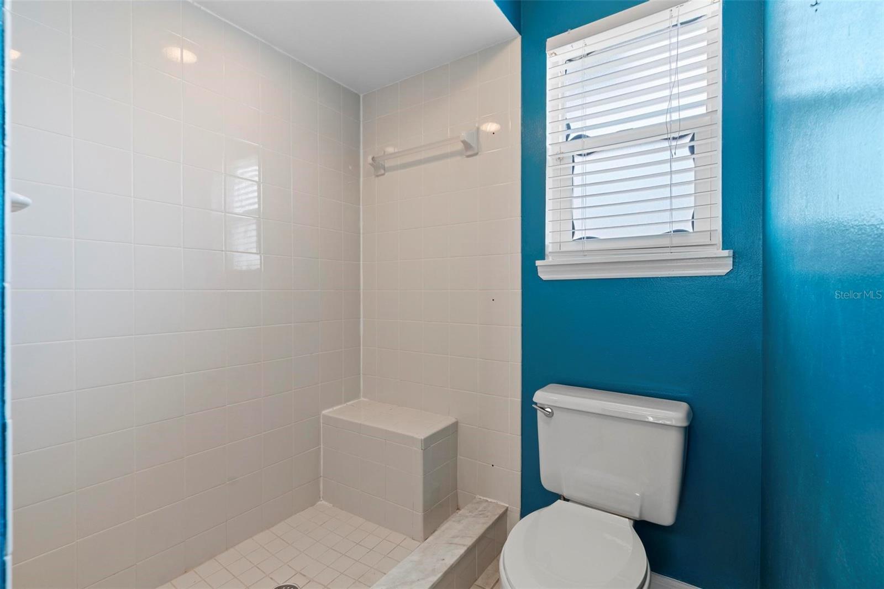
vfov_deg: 73.7
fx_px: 393
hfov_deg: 96.7
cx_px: 442
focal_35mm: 16
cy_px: 294
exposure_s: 1/8
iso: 800
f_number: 8
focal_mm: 16
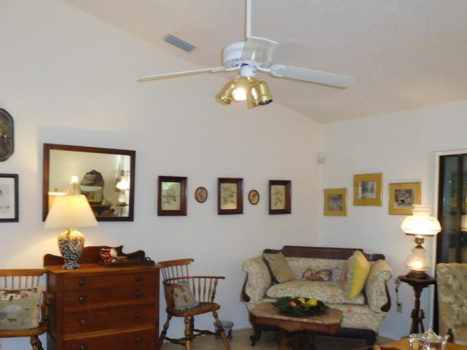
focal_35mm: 34
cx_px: 234
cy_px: 223
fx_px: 459
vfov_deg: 41.4
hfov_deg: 54.0
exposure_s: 1/30
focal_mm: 4.5
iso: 450
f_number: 3.4
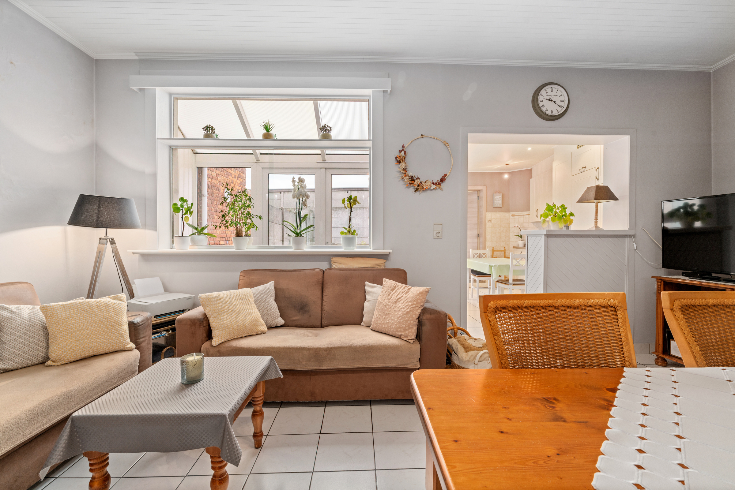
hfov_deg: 96.7
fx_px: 327
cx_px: 368
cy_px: 245
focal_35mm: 16
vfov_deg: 73.8
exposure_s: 1.6
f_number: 11
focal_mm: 16
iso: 400
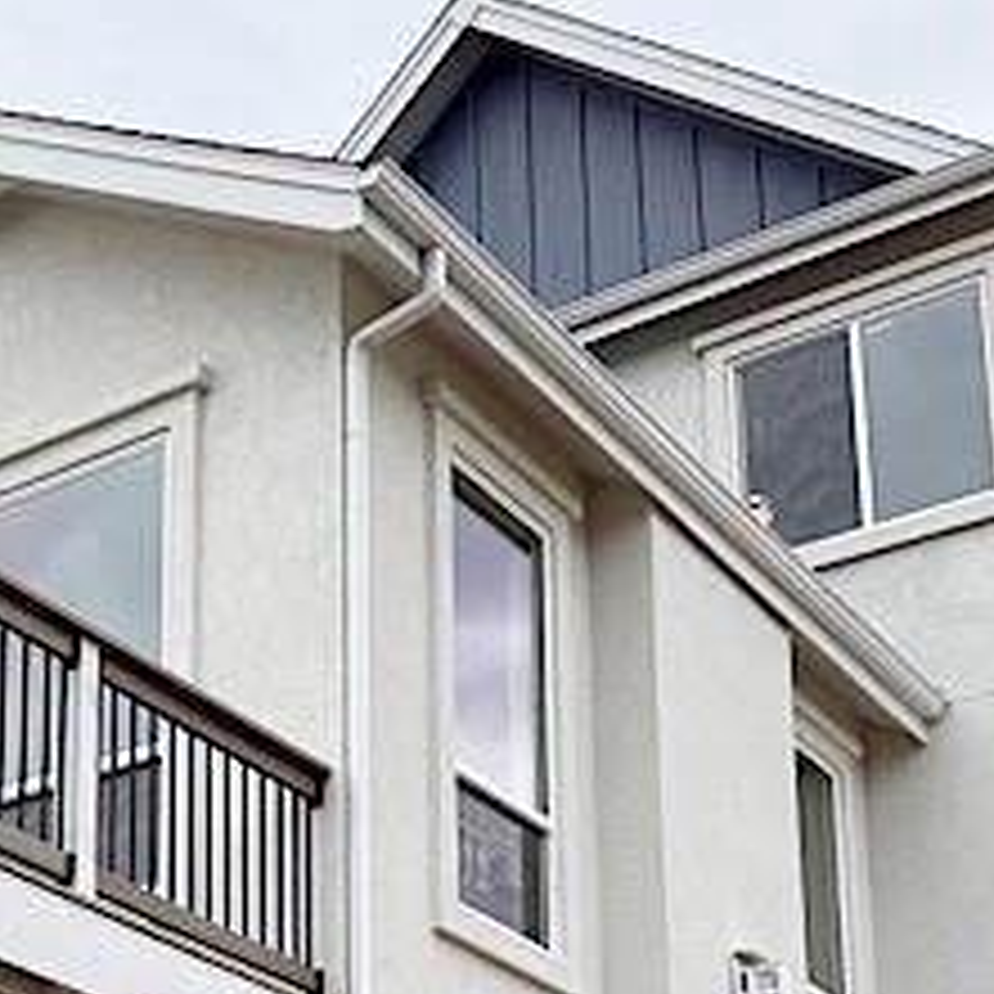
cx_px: 22
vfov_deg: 22.6
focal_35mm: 72
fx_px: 2339
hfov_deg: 23.1
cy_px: 1109
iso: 80
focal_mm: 6.76
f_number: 1.78
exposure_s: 1/1122
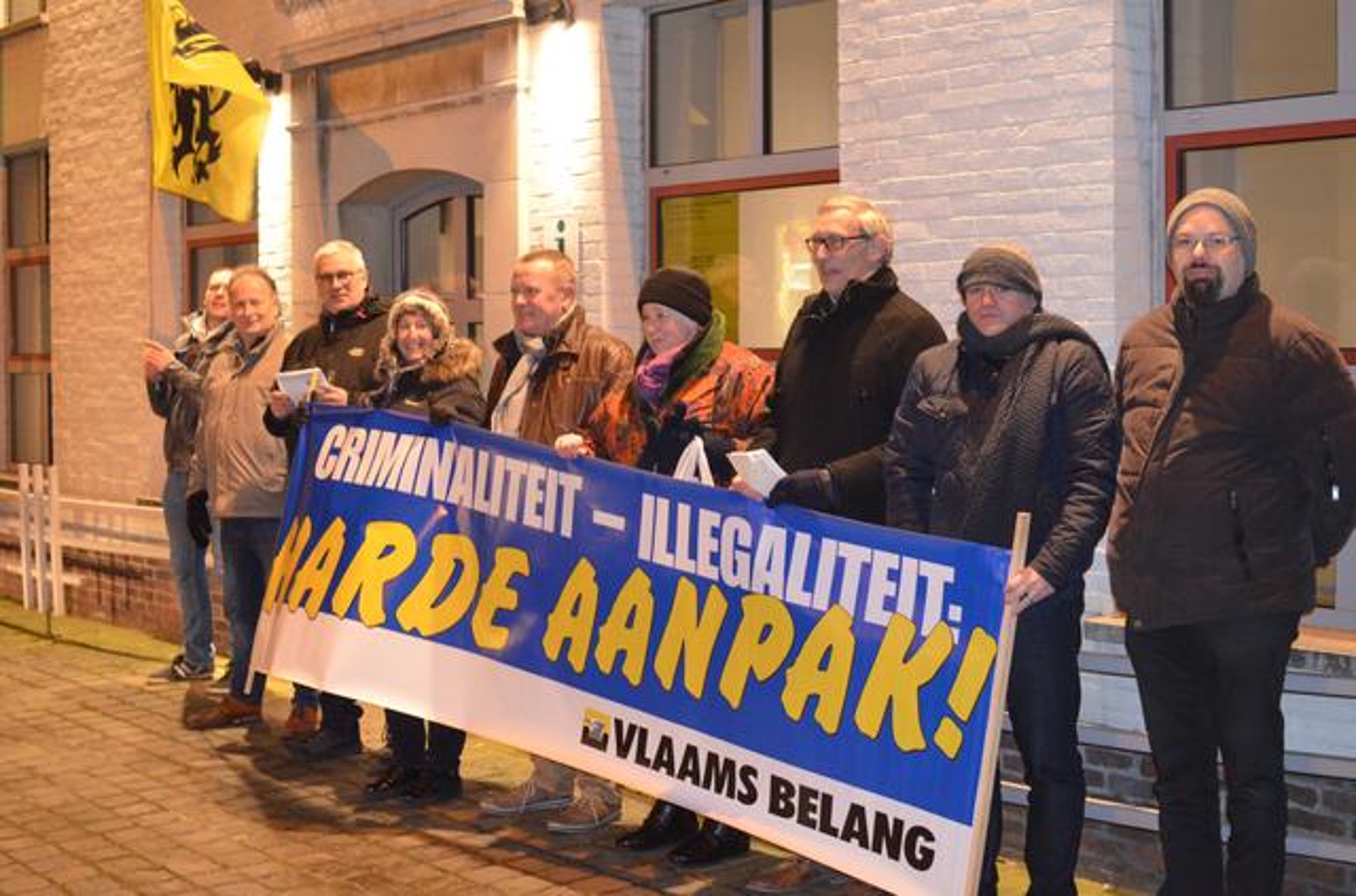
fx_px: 1972
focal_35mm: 52
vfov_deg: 25.6
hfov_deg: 37.9
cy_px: 448
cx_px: 678
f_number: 2.8
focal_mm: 35
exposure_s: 1/60
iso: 2500
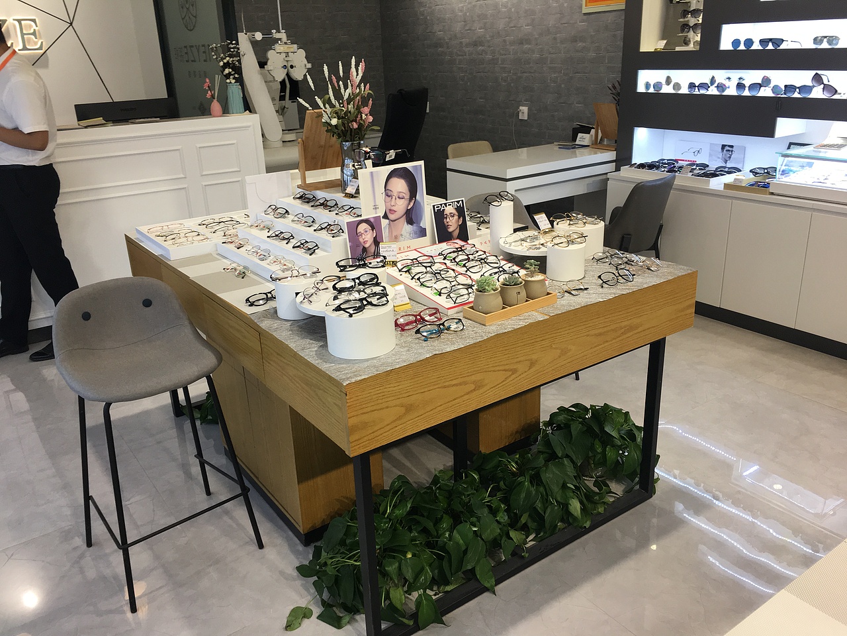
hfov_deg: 61.7
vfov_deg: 48.2
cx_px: 424
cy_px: 318
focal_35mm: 29
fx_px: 710
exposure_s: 1/100
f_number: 2.2
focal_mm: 4.15
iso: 40
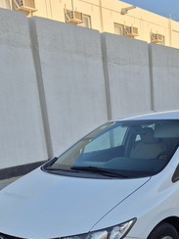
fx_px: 296
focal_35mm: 43
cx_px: 136
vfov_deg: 41.5
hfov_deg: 32.9
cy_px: 199
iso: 25
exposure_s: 1/1429
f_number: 1.8
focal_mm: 5.4
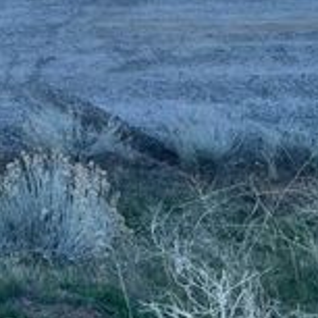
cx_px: -50
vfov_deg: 21.7
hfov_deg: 21.6
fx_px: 780
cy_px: -45
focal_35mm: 75
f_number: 1.6
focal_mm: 4.2
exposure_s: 1/979
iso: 32
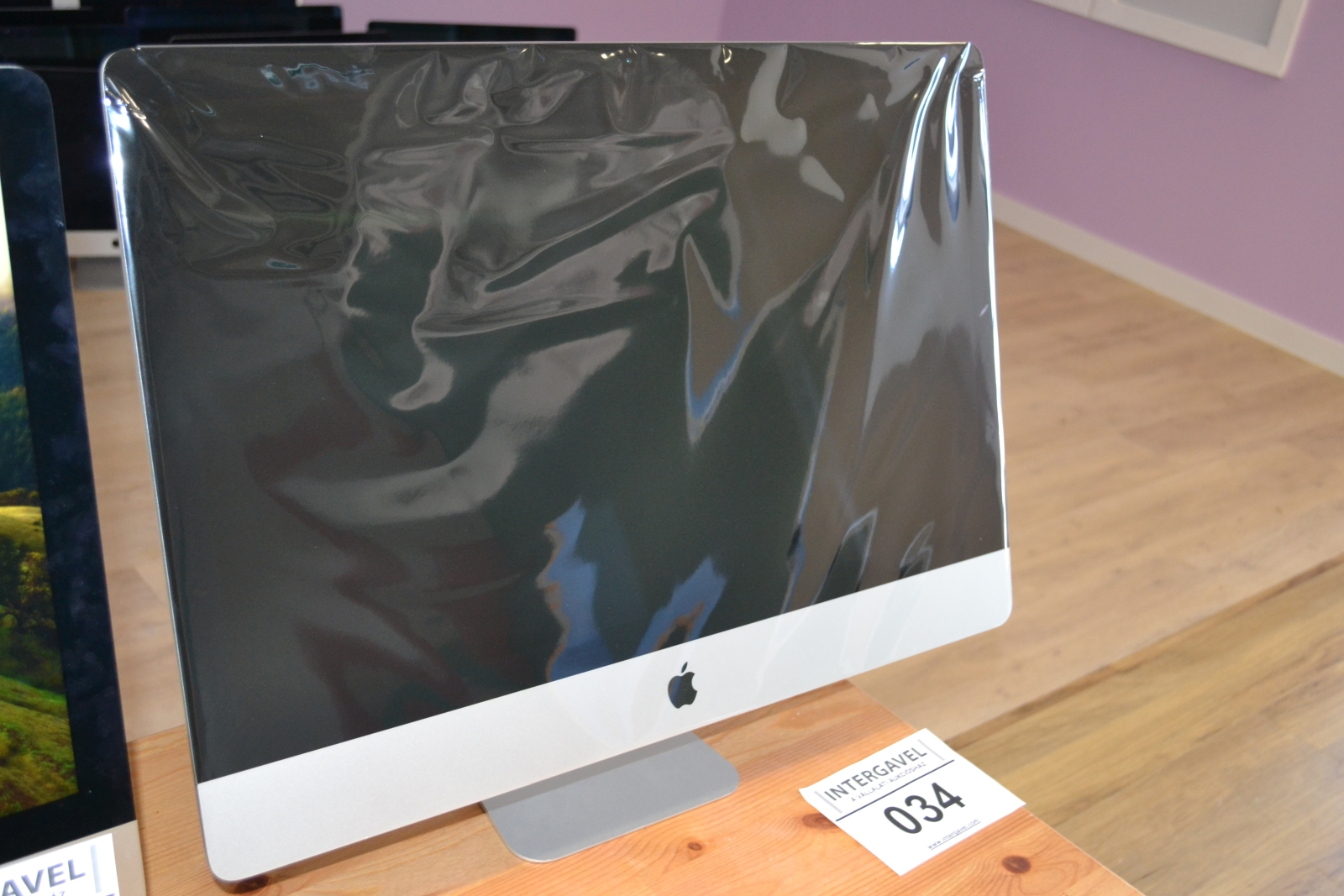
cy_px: 448
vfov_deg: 34.2
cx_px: 672
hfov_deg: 49.5
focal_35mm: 39
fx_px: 1456
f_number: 4.2
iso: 1250
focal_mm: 26
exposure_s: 1/60
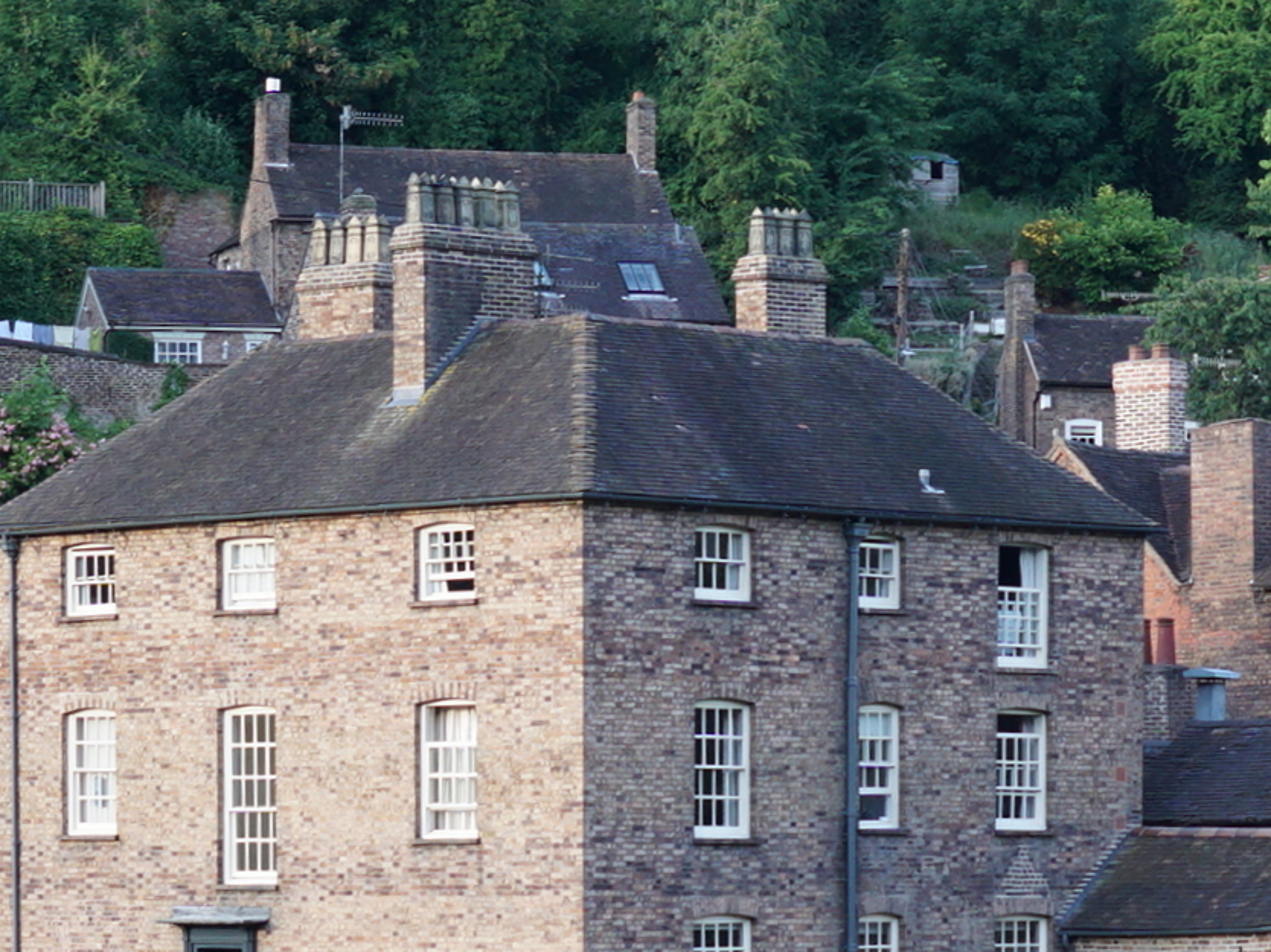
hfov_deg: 12.7
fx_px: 5726
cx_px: 753
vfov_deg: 9.4
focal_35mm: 156
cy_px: 1185
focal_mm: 30
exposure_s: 1/80
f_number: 5
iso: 200
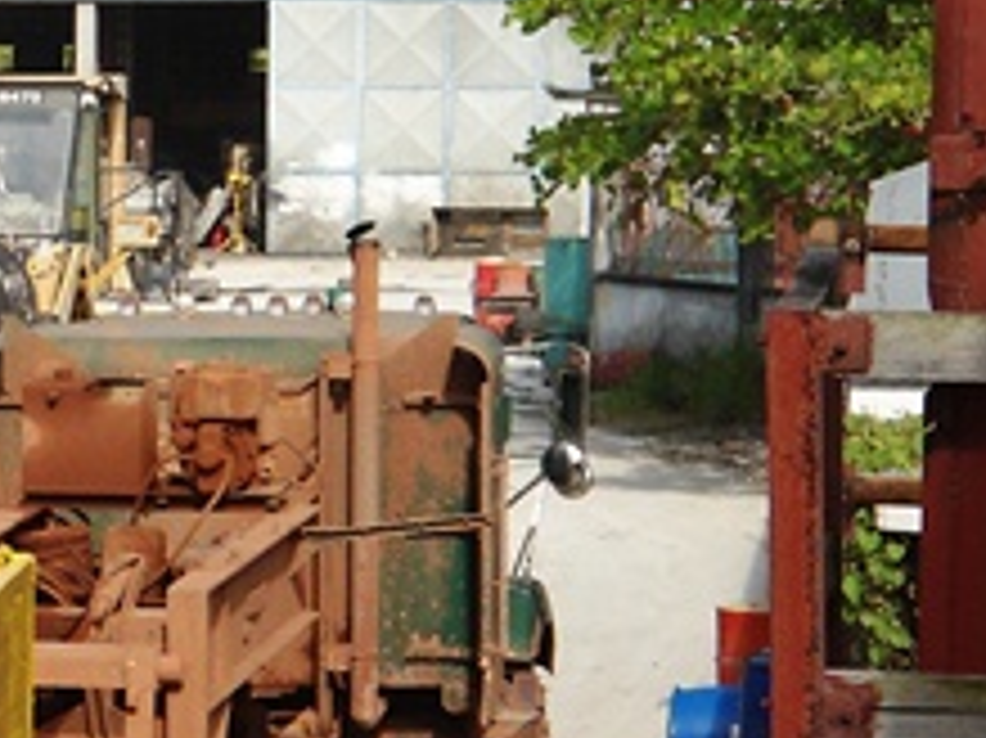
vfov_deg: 6.9
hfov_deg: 9.0
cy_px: 585
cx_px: -288
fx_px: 6149
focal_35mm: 216
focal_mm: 13.2
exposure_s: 1/400
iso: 80
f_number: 4.7
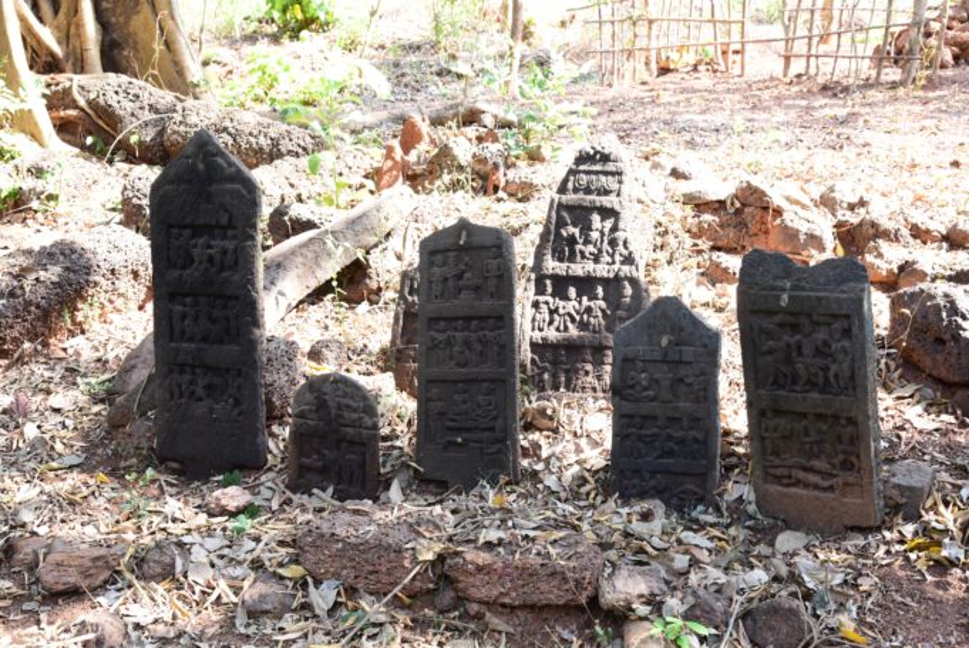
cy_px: 324
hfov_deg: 44.5
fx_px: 1185
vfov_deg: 30.6
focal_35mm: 44
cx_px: 484
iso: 400
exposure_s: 1/30
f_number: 9
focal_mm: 44
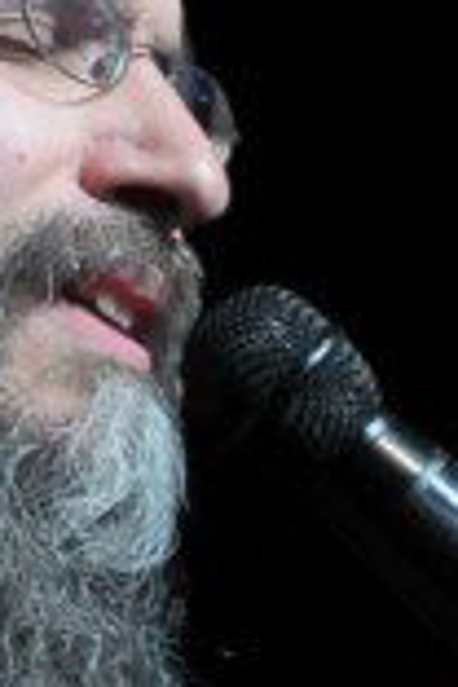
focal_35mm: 633
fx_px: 12076
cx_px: 500
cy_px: 1616
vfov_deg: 3.2
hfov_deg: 2.2
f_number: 5.6
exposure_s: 1/100
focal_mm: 55
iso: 1000
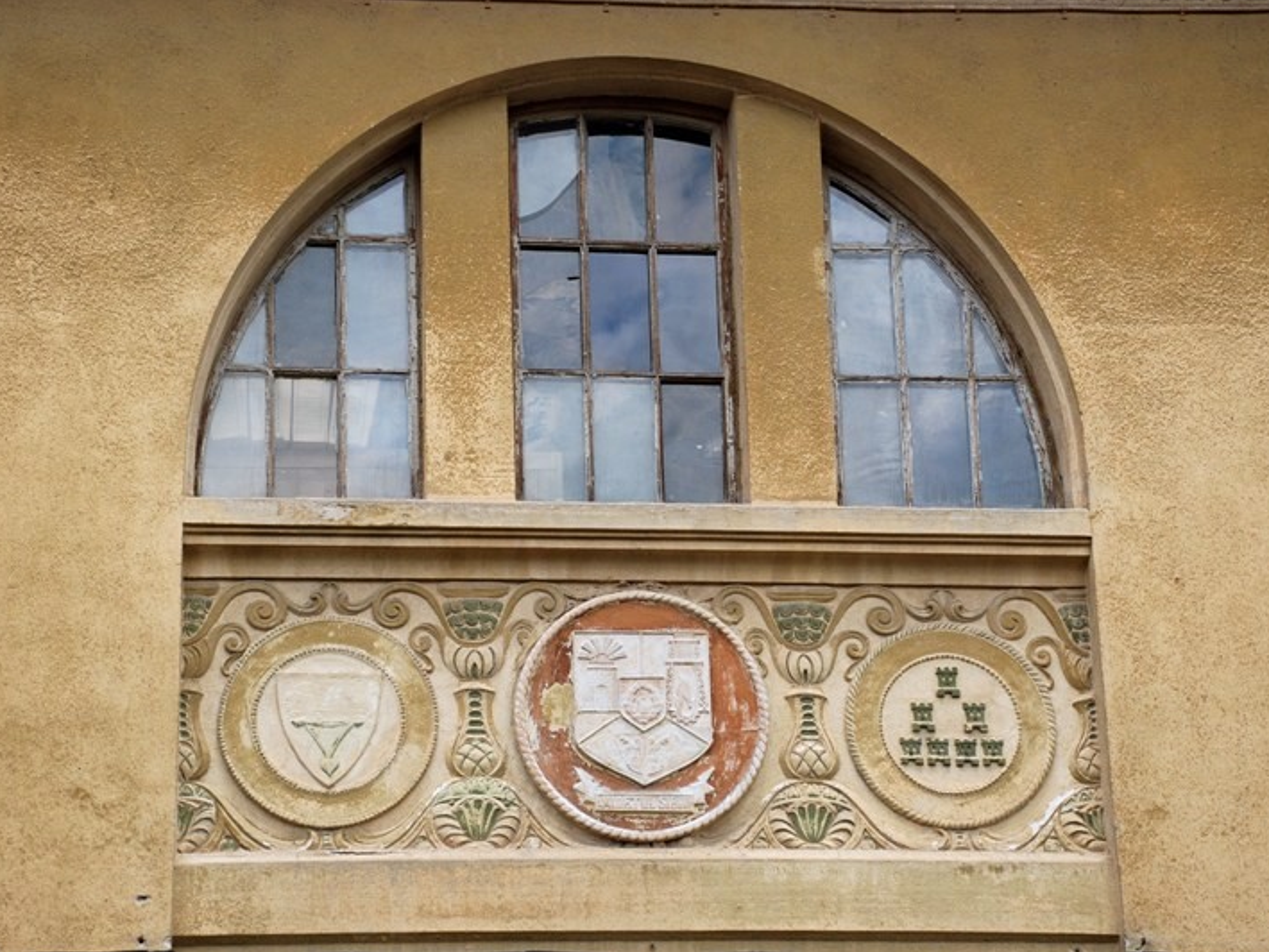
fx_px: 3703
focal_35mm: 101
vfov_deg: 14.7
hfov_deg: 19.4
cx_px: 637
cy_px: 476
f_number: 5.3
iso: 400
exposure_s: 1/200
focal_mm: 62
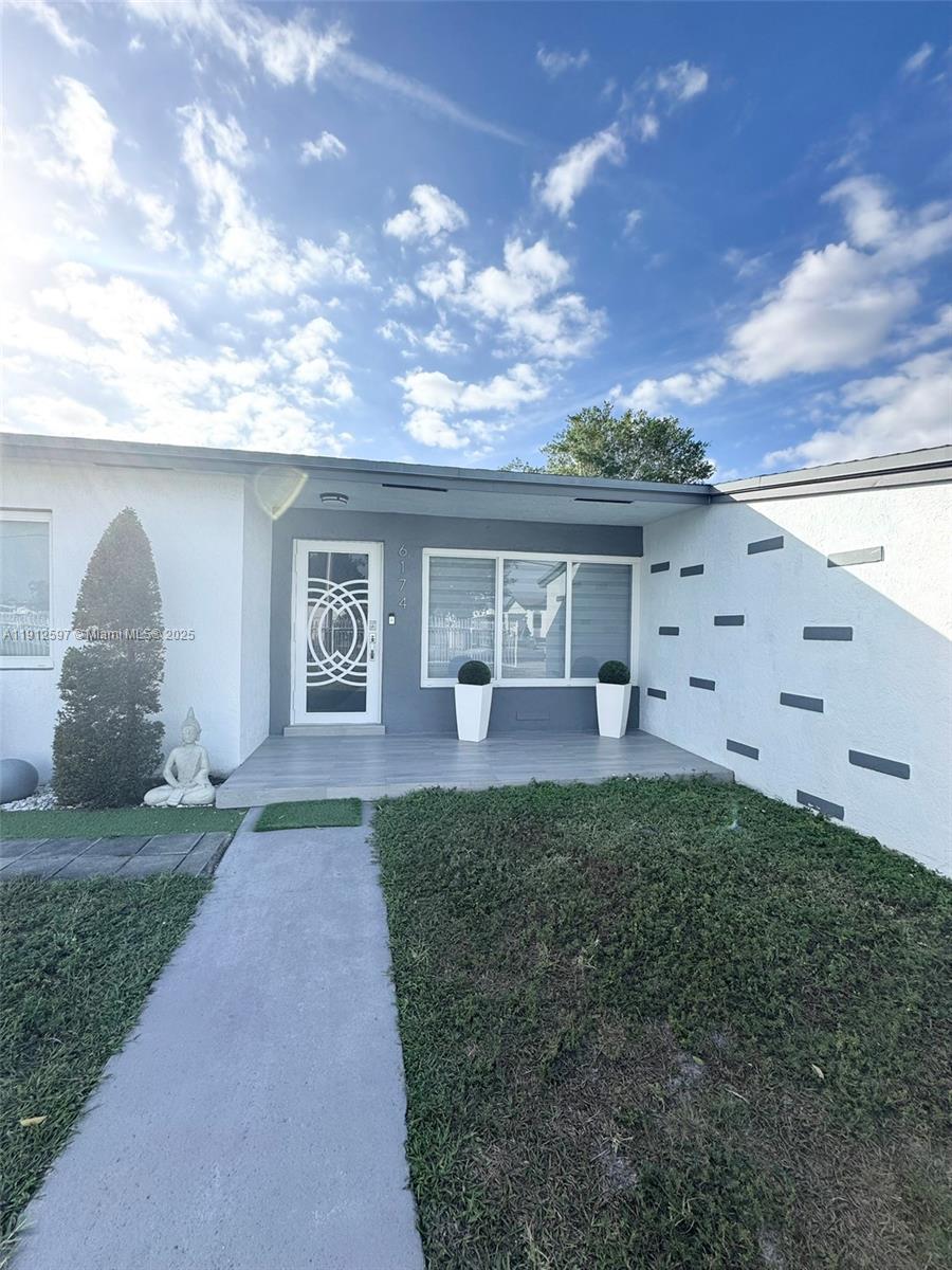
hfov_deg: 85.7
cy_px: 635
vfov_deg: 102.1
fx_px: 513
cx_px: 476
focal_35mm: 14
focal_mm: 2.22
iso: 50
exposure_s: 1/1160
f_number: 2.2
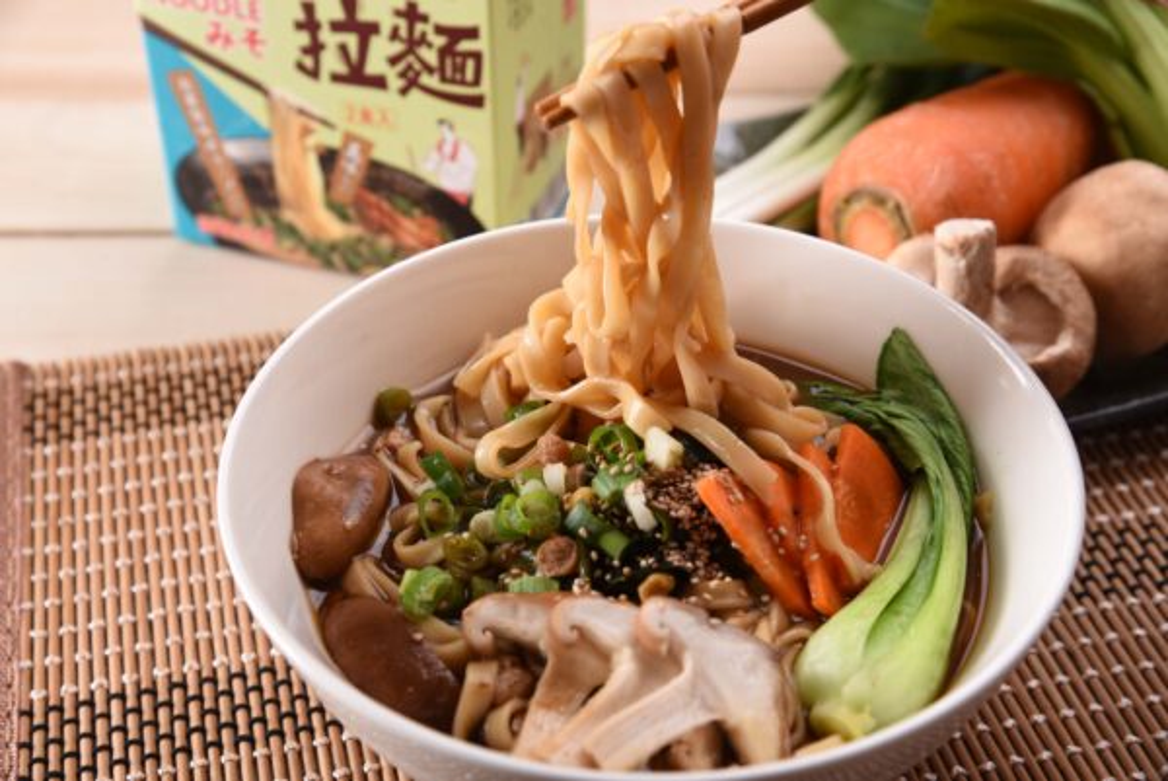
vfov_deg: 21.9
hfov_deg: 32.4
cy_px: 390
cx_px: 584
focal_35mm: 62
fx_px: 2013
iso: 100
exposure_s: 1/125
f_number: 7.1
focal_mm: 62
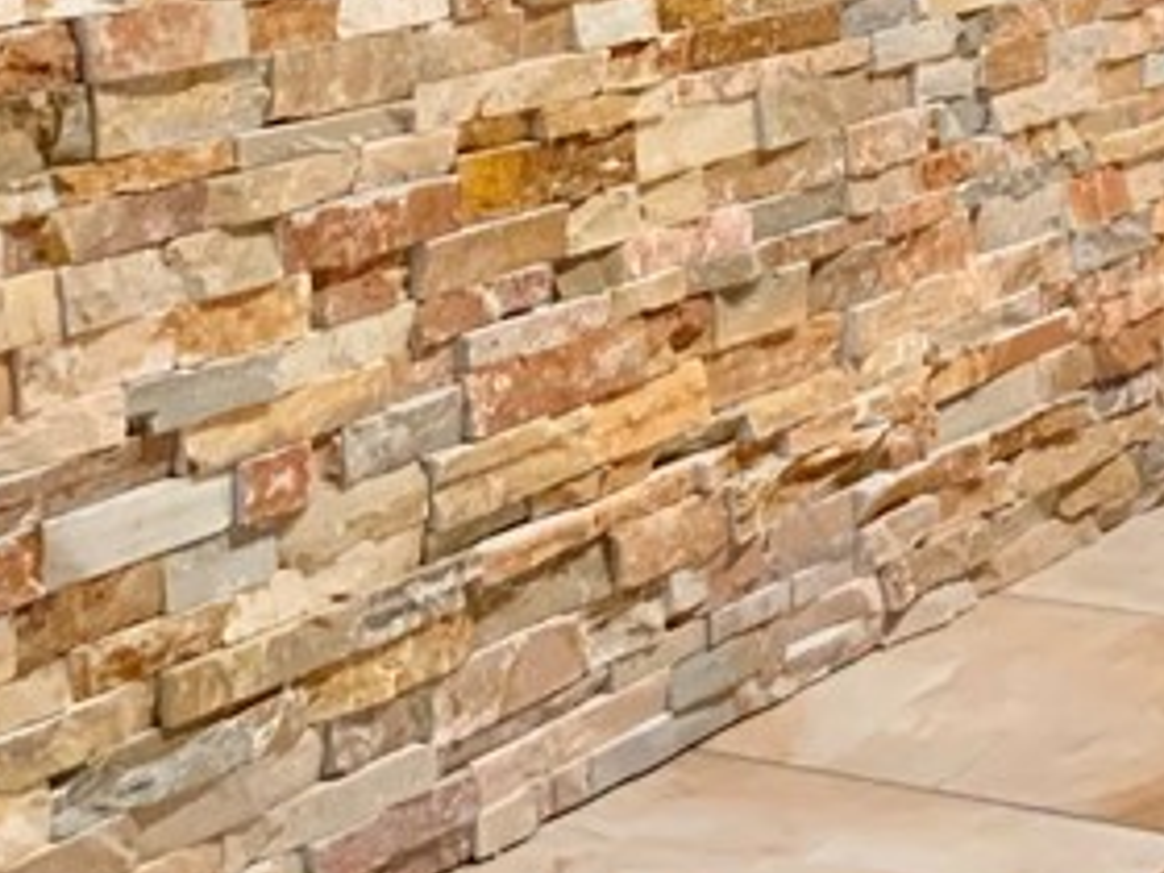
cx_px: 673
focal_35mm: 106
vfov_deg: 13.3
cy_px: -395
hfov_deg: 18.5
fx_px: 3564
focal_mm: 3
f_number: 1.8
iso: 200
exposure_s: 1/60
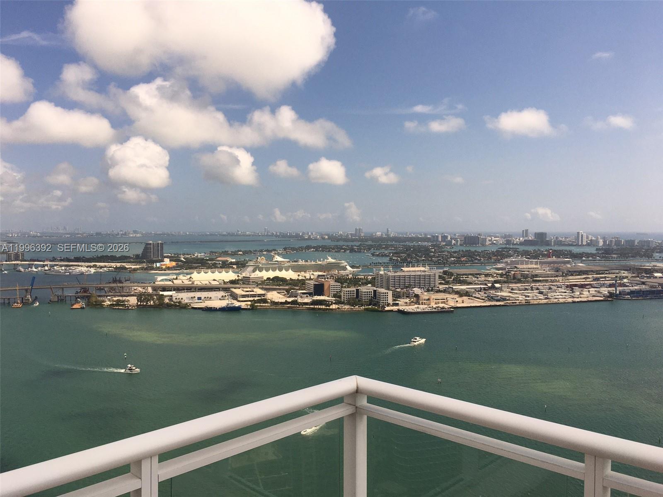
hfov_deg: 61.7
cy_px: 248
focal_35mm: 29
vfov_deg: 48.2
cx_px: 332
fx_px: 555
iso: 25
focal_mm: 4.15
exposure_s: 1/3205
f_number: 2.2
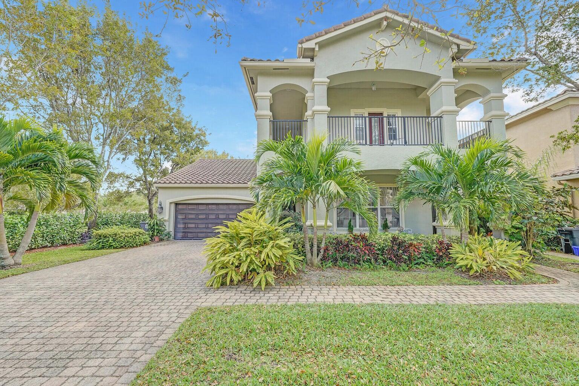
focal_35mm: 16
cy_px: 193
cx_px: 290
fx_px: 257
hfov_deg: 96.7
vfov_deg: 73.7
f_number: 11
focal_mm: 16
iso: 320
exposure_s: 1/60
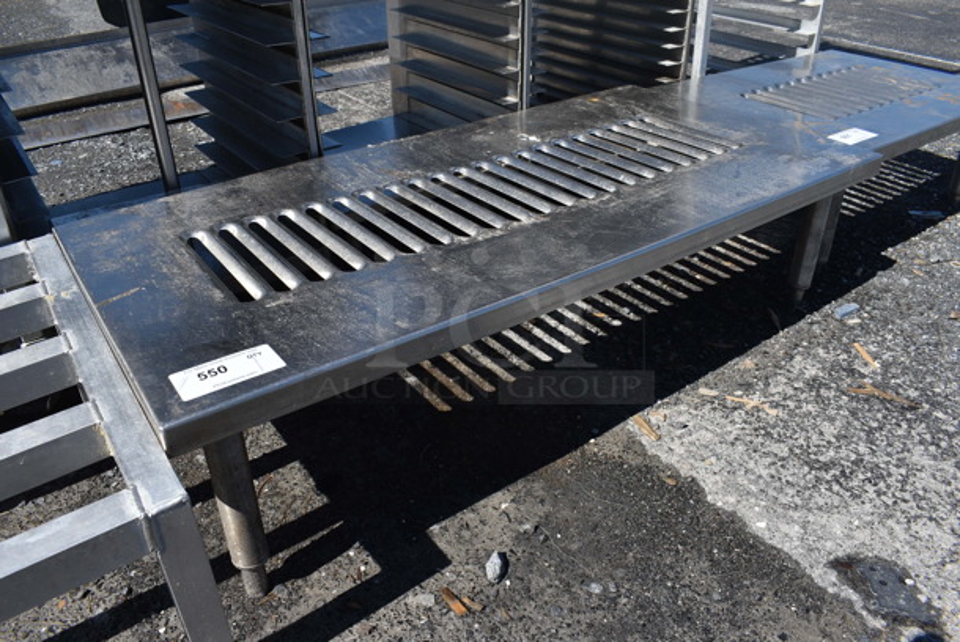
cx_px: 480
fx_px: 721
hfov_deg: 67.3
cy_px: 321
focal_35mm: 27
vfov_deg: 48.0
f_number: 9
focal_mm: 18
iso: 200
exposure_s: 1/640
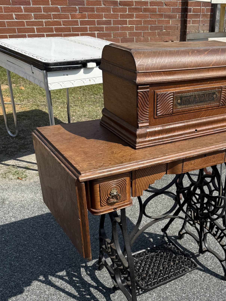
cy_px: 214
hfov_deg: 36.9
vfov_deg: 47.7
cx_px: 167
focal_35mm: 38
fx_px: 331
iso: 80
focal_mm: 6.76
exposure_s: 1/4167
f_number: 1.78
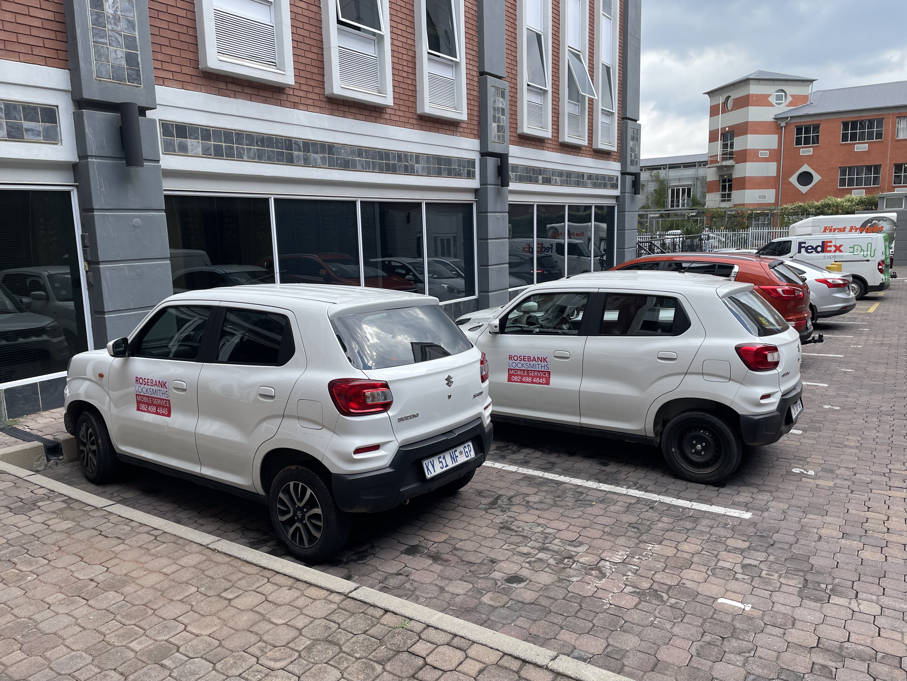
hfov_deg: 67.3
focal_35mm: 26
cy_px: 340
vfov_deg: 53.1
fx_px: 681
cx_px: 454
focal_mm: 4.2
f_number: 1.6
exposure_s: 1/759
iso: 32
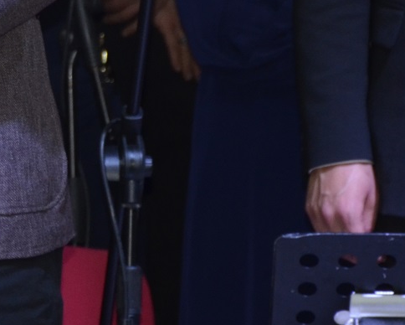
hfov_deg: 3.3
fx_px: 6958
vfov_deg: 2.7
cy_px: -184
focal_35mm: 580
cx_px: -260
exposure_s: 1/60
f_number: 5.6
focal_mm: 100
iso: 500
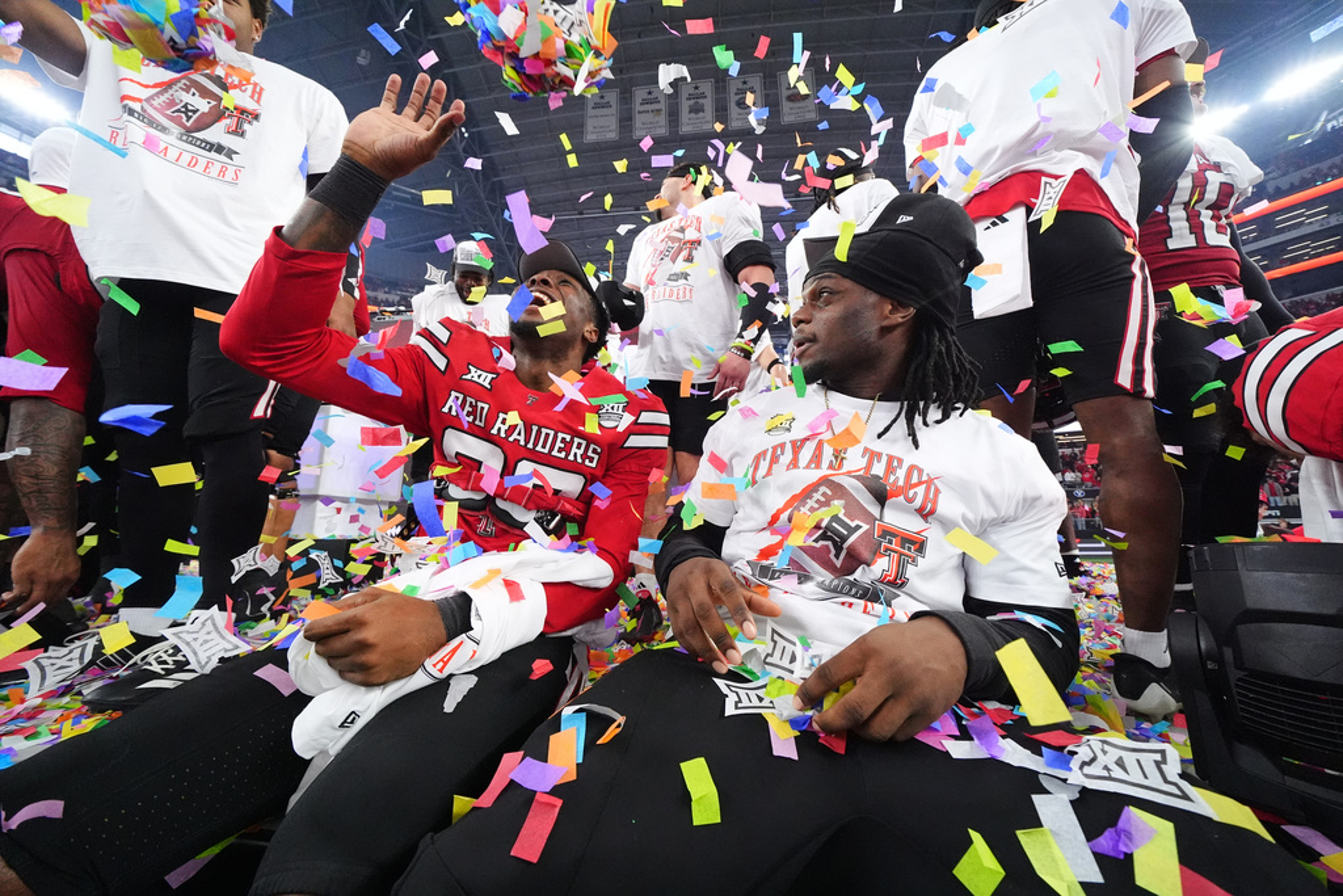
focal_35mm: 12
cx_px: 672
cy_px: 448
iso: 8000
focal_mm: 12
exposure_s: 1/1000
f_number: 6.3
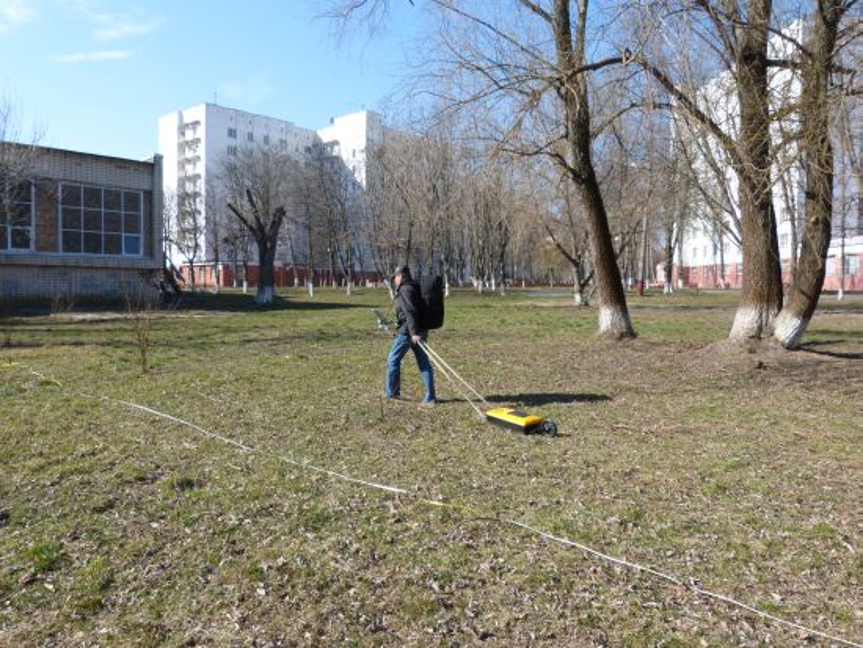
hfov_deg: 69.4
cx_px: 432
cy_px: 324
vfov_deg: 54.9
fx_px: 624
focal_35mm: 25
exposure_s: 1/500
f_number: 4
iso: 100
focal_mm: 4.5
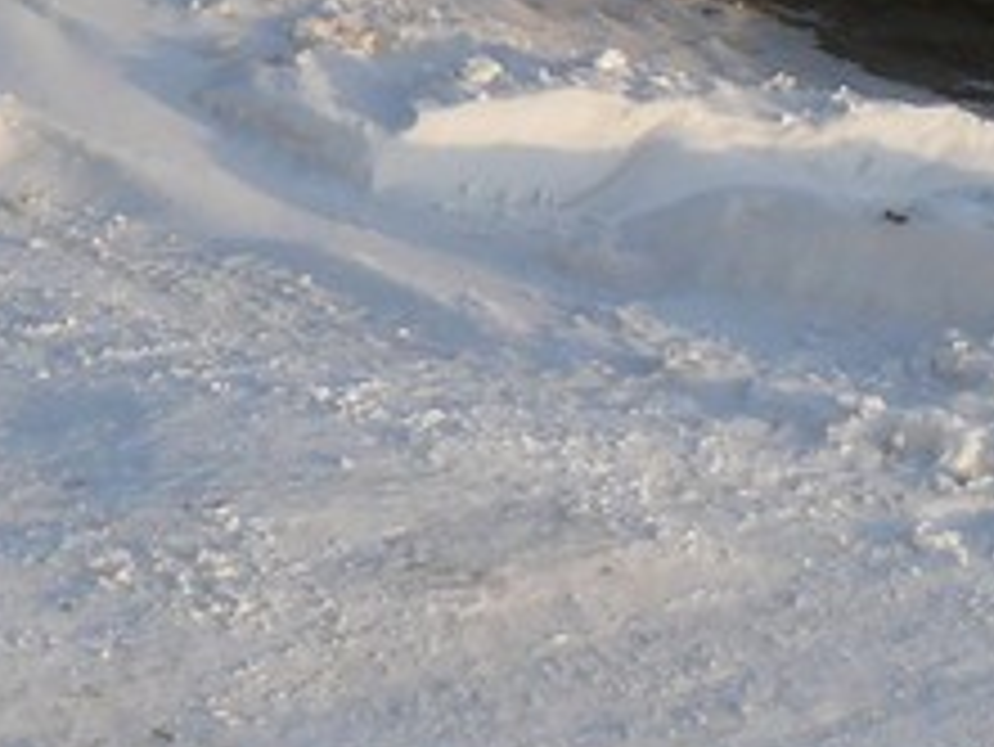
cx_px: 670
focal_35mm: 167
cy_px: -918
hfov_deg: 11.8
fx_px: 4798
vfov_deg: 8.3
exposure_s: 1/200
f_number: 5
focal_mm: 6
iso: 100
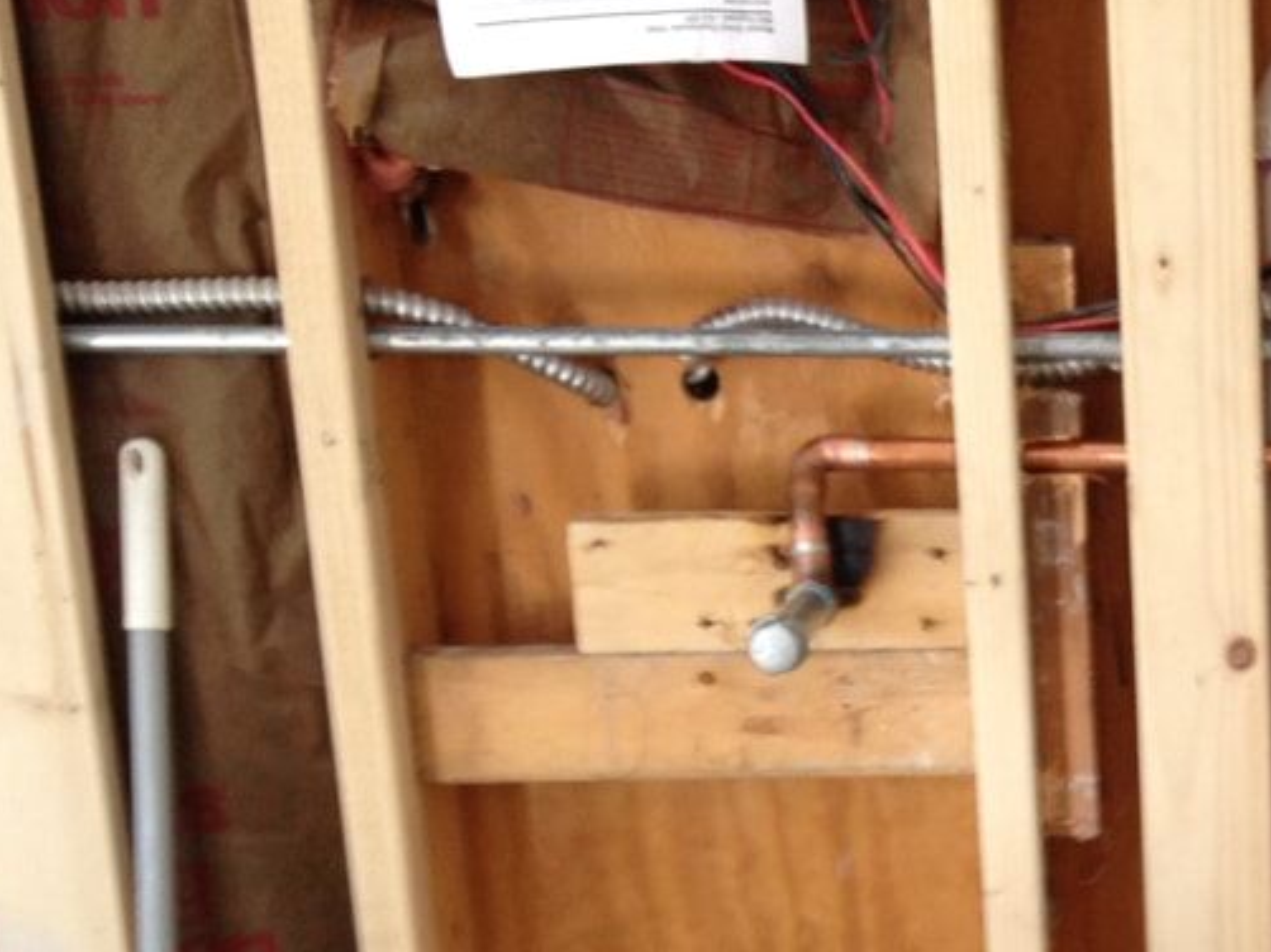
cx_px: 1589
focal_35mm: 93
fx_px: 3413
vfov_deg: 15.4
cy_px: 1086
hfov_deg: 19.6
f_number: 2.4
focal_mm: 4.28
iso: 64
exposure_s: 1/20
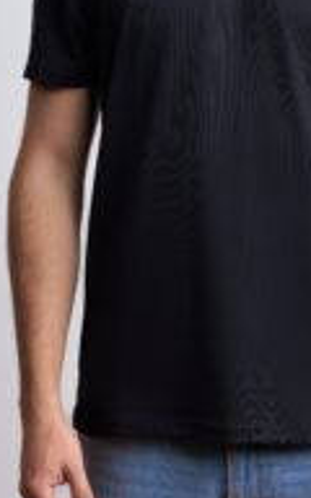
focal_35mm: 141
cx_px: 231
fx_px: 1915
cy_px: 73
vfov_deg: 14.7
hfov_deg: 9.3
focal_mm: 59.1
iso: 100
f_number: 8
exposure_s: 1/200
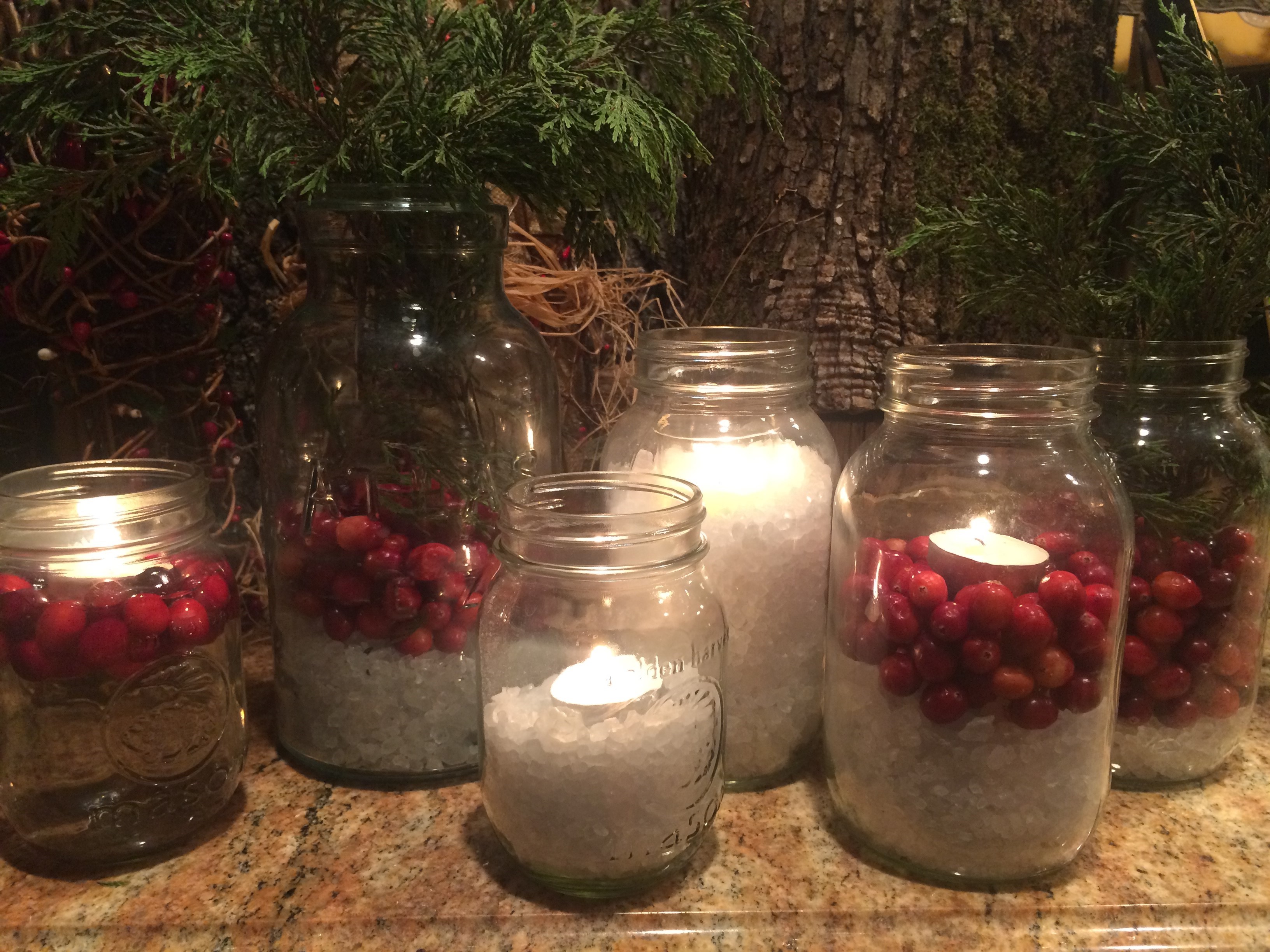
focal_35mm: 29
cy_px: 476
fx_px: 1064
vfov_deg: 48.2
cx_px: 635
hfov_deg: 61.7
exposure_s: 1/30
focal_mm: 4.15
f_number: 2.2
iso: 200
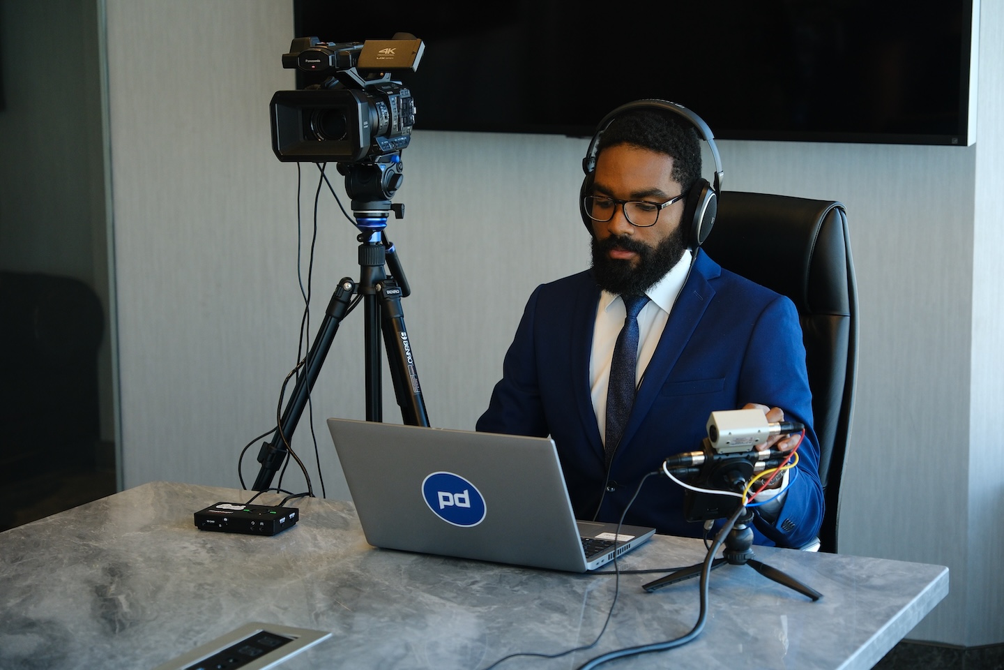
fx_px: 2036
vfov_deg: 18.7
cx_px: 502
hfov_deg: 27.7
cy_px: 335
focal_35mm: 73
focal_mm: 48.5
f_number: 2.8
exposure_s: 1/512
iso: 1000
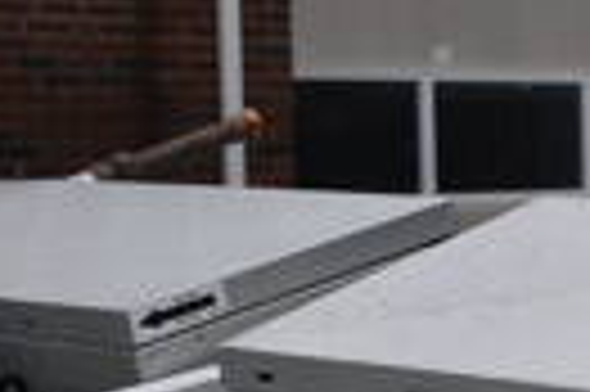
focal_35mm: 126
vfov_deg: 10.4
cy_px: 626
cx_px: 752
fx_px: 2062
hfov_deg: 15.5
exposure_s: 1/400
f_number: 7.1
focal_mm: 18
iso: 200
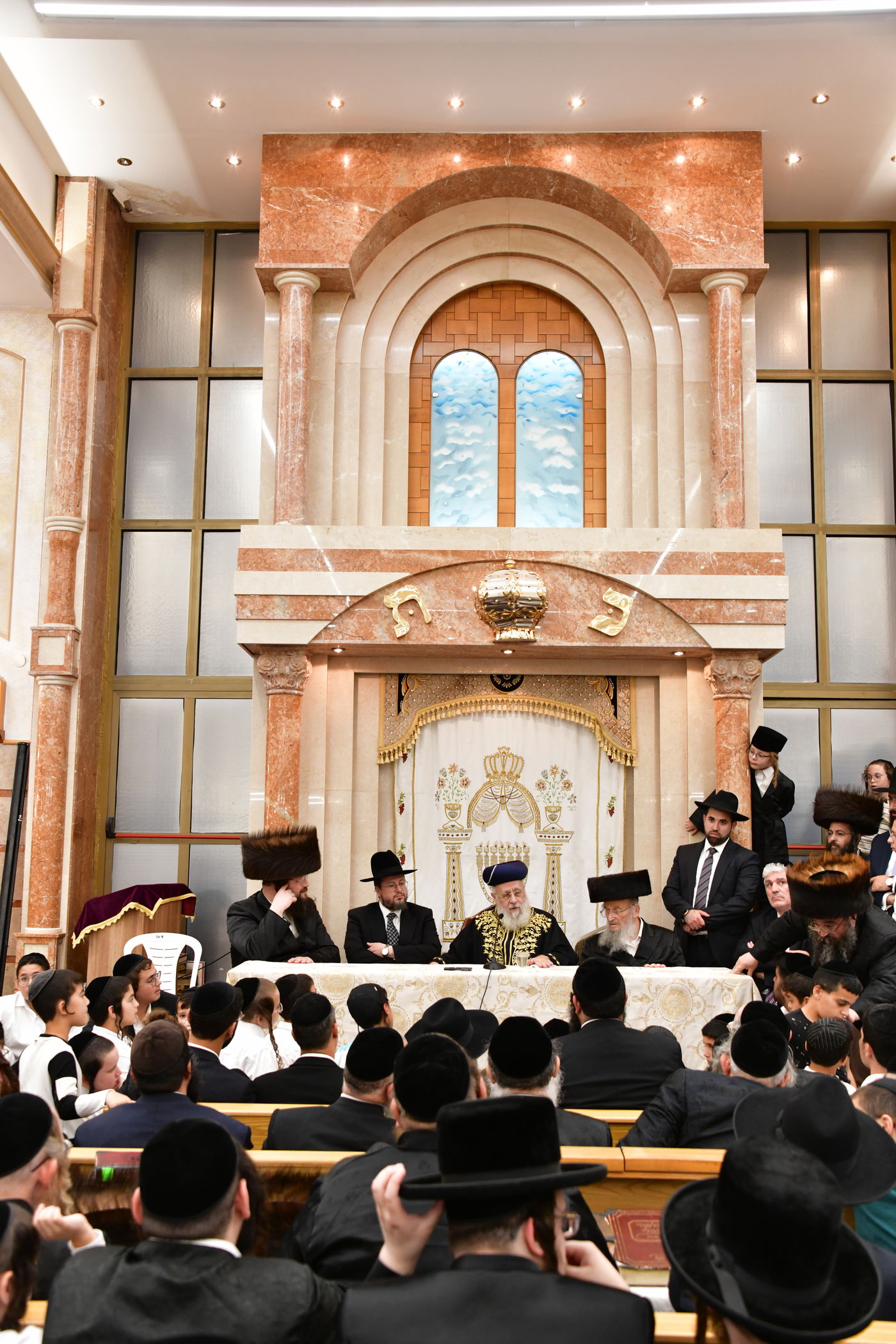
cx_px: 448
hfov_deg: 36.9
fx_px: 1344
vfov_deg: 53.1
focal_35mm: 36
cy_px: 672
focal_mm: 36
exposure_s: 1/100
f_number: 5.6
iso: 1600
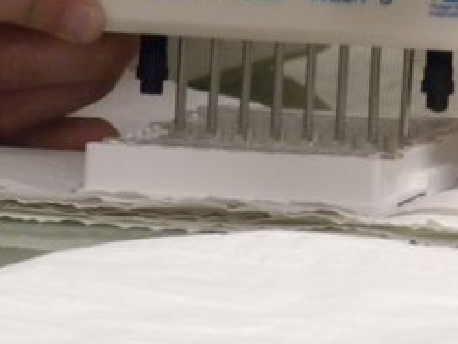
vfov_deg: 2.4
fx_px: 8137
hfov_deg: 3.2
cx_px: 301
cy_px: 33
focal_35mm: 615
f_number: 5.2
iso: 400
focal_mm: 42.1
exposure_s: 1/38.6
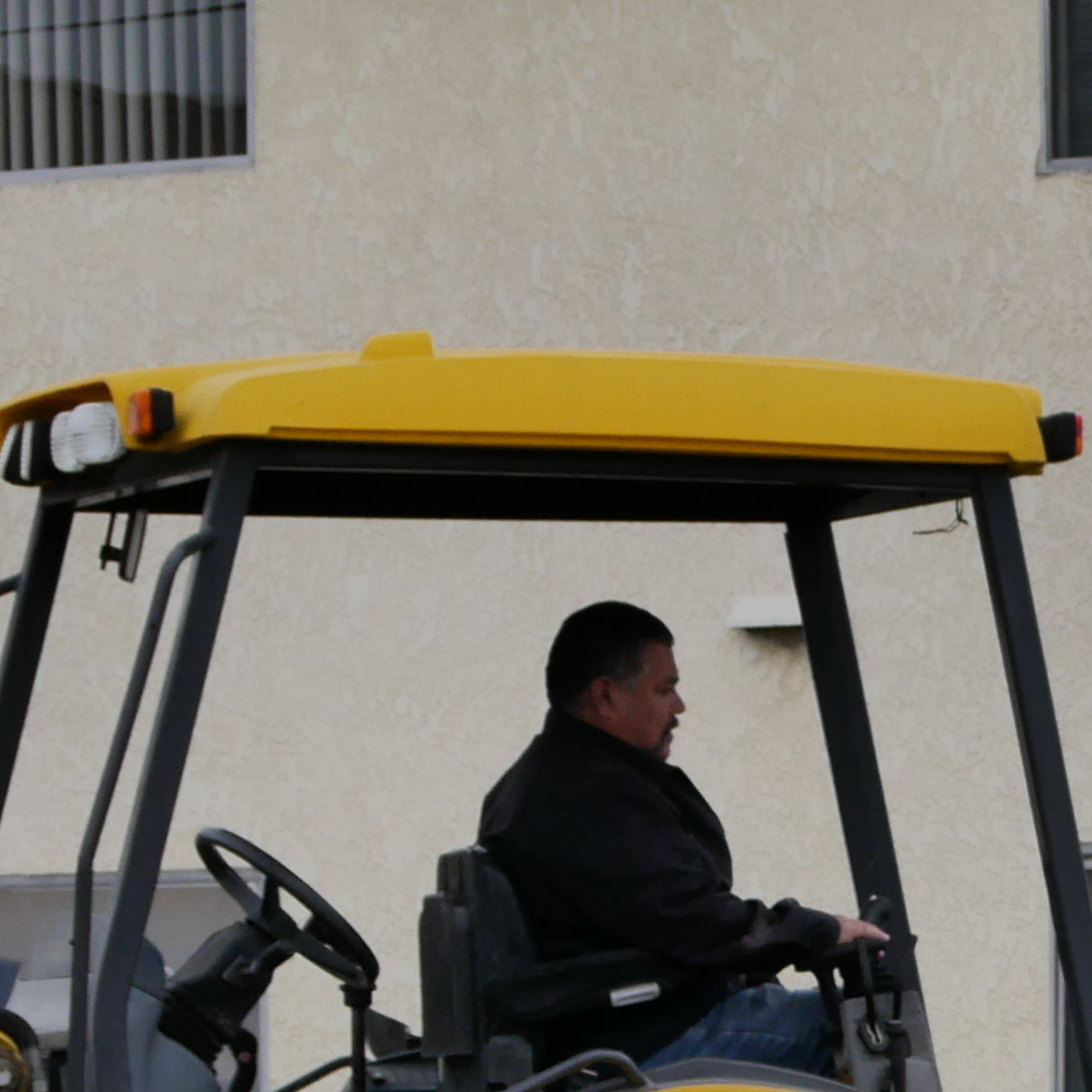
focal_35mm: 311
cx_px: 1834
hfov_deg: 5.6
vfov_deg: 5.6
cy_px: 1071
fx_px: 11100
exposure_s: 1/320
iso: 800
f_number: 9
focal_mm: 45
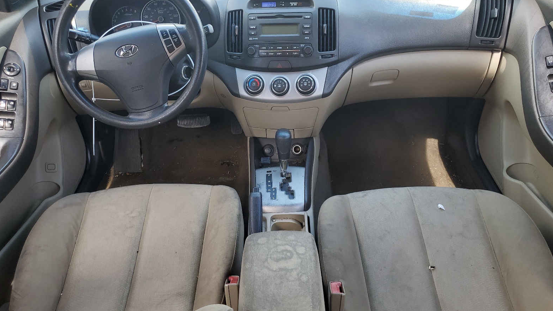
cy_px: 168
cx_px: 276
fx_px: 425
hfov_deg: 66.1
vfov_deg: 40.1
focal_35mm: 29
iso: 50
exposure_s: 1/147
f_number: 1.5
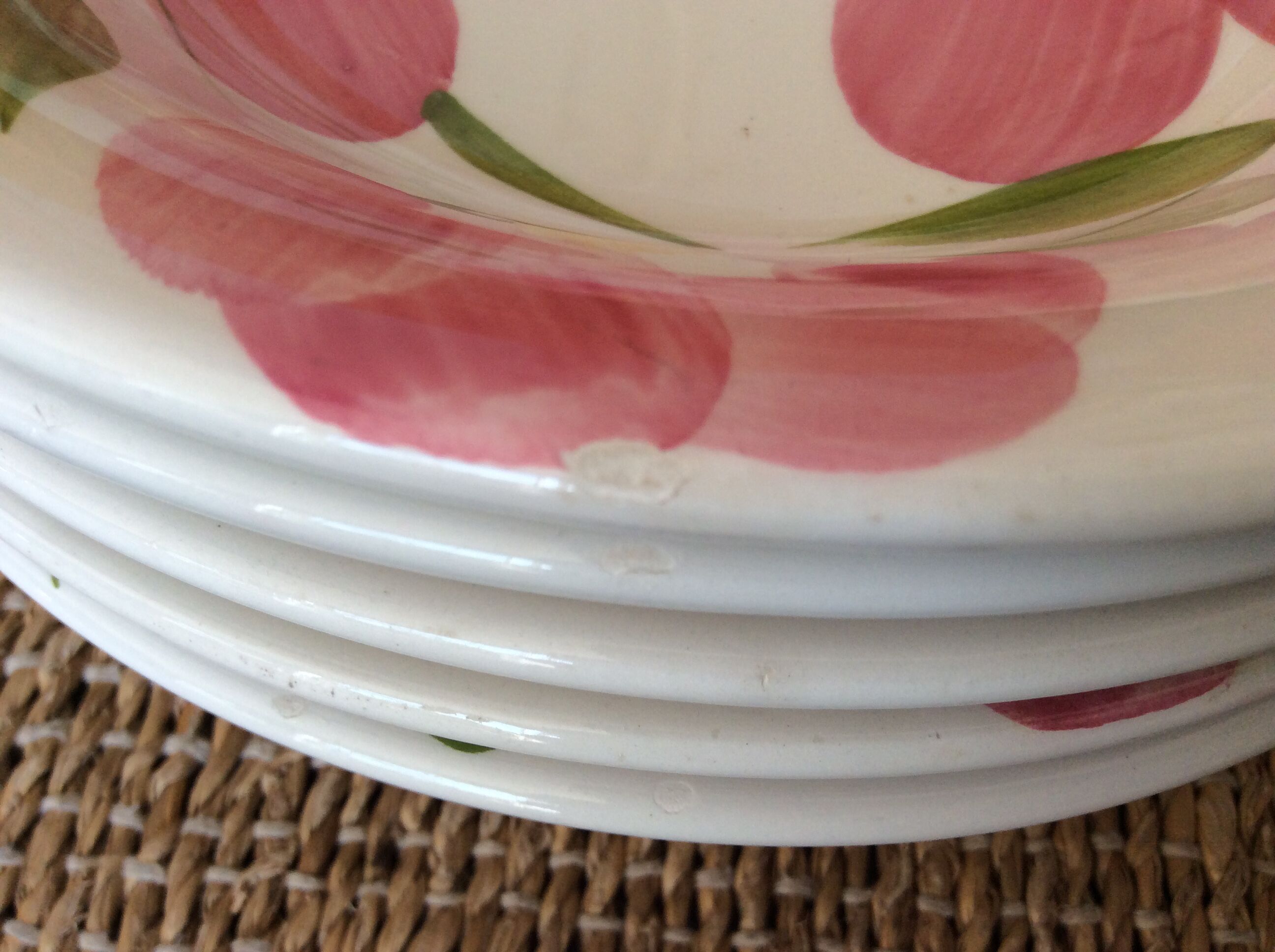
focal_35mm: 32
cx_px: 638
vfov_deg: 44.1
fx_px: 1177
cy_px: 476
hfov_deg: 56.9
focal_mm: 3.3
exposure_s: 1/100
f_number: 2.4
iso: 50
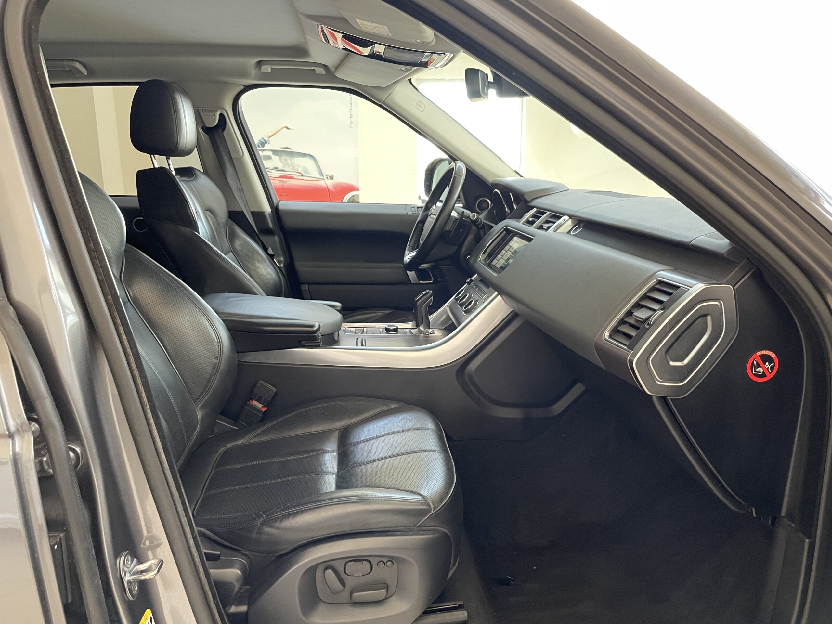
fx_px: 625
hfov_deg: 67.3
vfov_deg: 53.1
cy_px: 312
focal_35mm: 26
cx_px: 416
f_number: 1.6
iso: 320
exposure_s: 1/60
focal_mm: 4.2
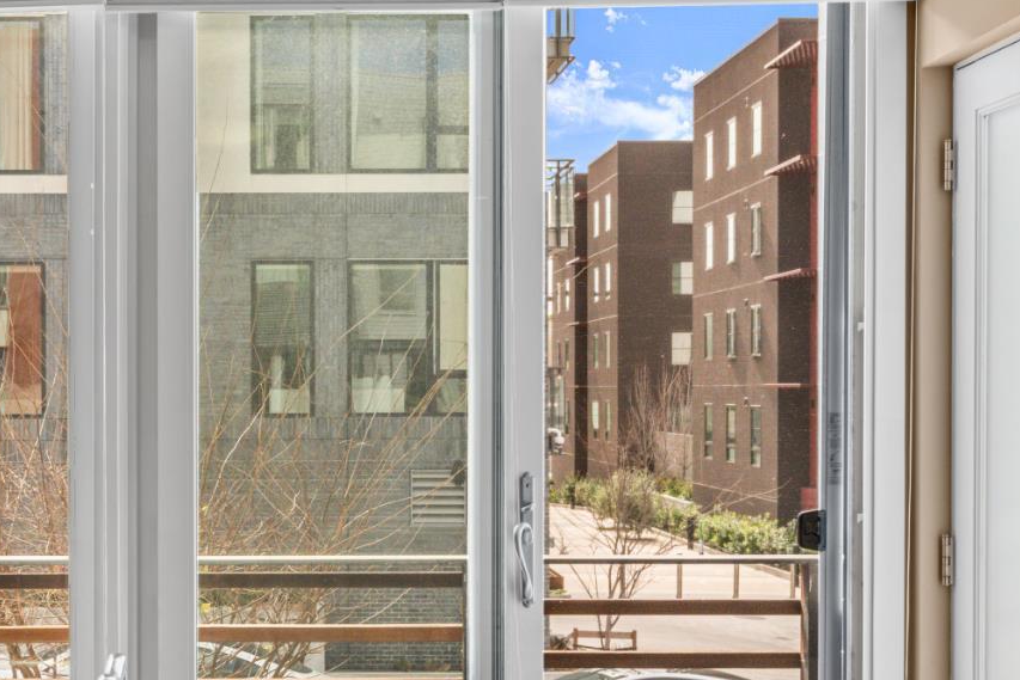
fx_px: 1668
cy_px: 398
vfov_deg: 23.0
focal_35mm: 59
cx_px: 289
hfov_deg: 33.5
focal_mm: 33.5
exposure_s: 1/20
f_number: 11
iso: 1000
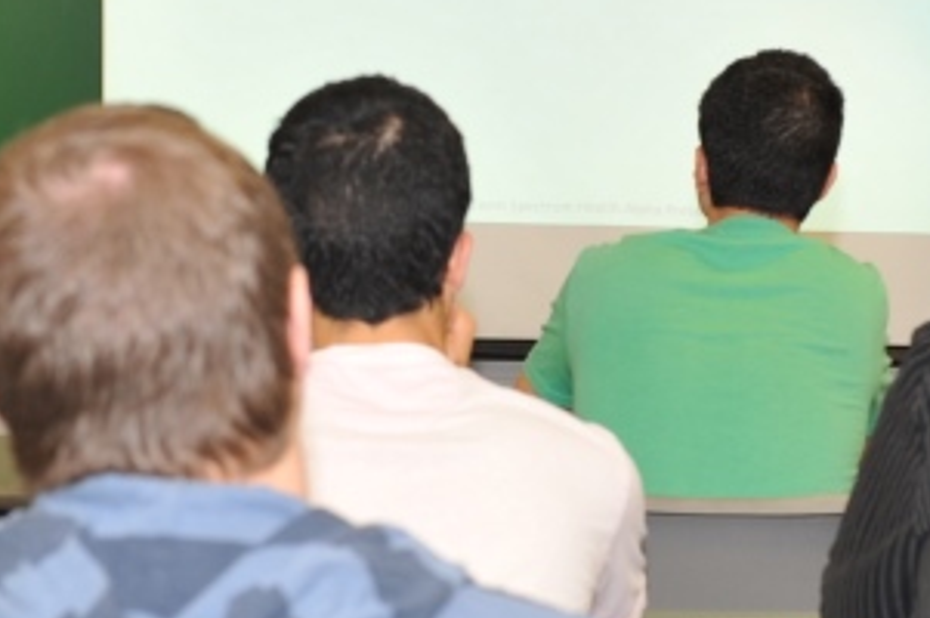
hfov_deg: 15.4
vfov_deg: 10.3
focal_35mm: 133
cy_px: 301
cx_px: 494
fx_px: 3432
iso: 560
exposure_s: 1/60
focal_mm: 40
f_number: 5
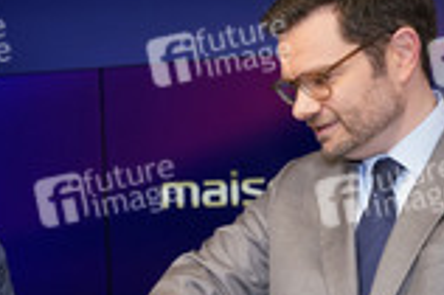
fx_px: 986
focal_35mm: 80
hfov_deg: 25.2
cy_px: 264
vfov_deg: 16.8
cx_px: 145
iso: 2000
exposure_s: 1/160
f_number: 5
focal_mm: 28
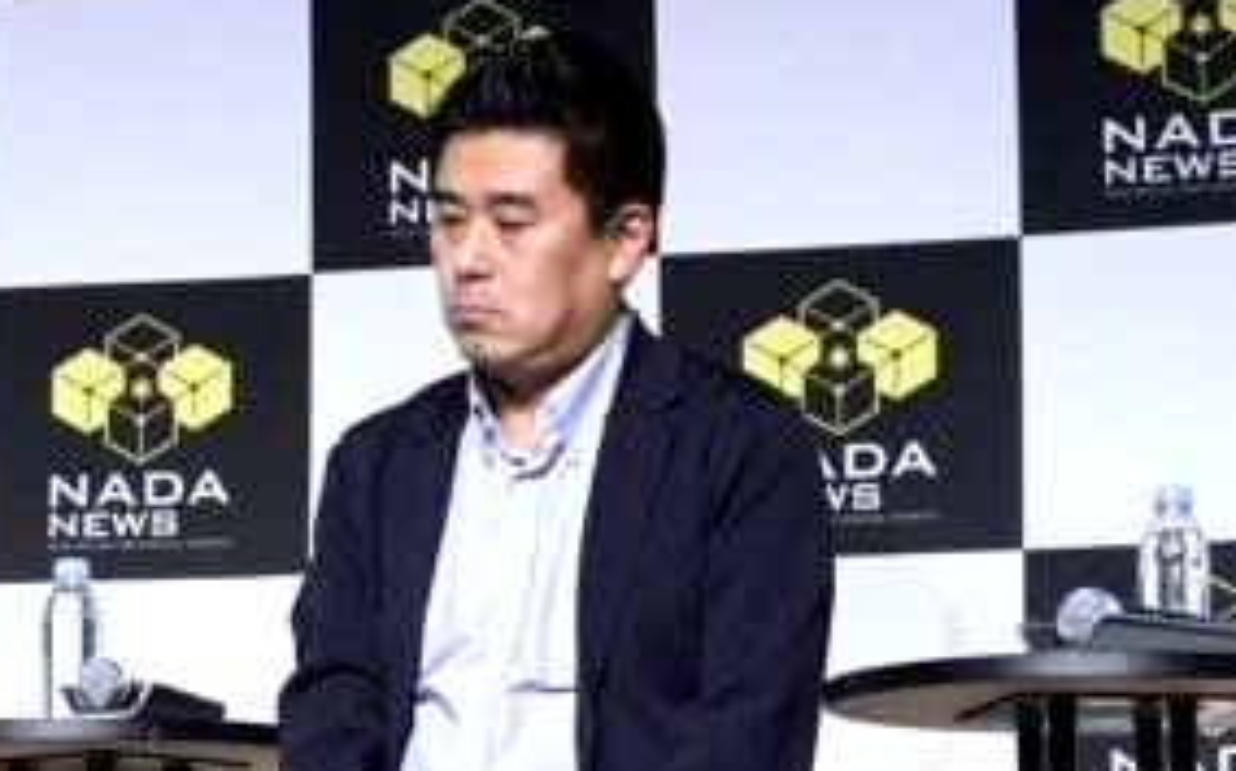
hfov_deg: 16.2
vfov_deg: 10.2
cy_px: 632
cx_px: 218
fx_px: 4308
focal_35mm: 128
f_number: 2.8
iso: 640
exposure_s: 1/200
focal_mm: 36
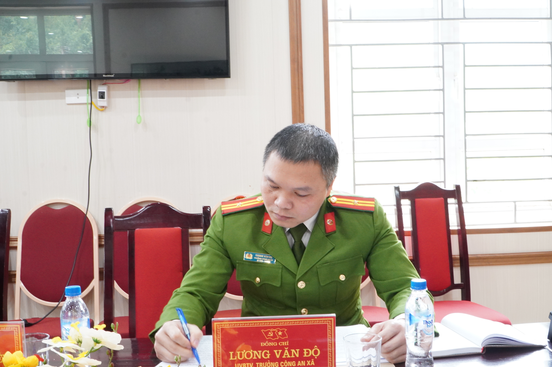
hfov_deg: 49.6
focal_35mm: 39
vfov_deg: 34.1
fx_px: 597
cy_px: 184
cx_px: 276
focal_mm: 26
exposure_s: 1/4
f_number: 18
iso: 2500
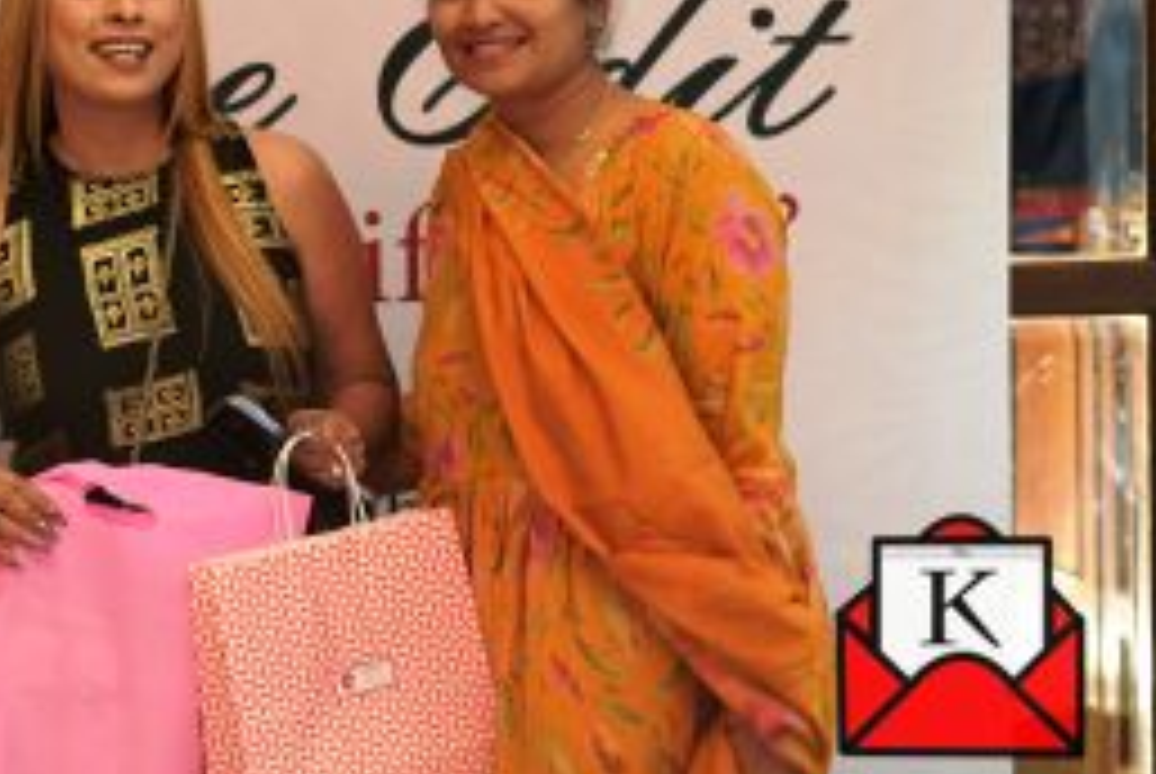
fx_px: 2797
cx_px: 153
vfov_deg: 15.6
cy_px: 158
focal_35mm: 87
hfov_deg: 22.9
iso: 2000
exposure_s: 1/125
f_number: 2.2
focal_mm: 50
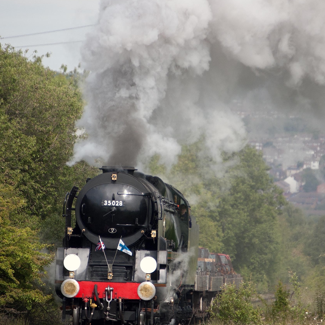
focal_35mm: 457
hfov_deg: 3.8
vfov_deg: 3.8
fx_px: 4854
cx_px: 178
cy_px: 188
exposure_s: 1/800
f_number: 5.6
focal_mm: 200
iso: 400
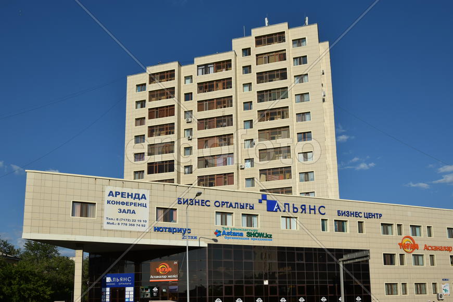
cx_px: 226
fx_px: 396
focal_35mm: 32
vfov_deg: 41.7
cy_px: 151
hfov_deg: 59.5
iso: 100
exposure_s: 1/320
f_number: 9
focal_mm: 21
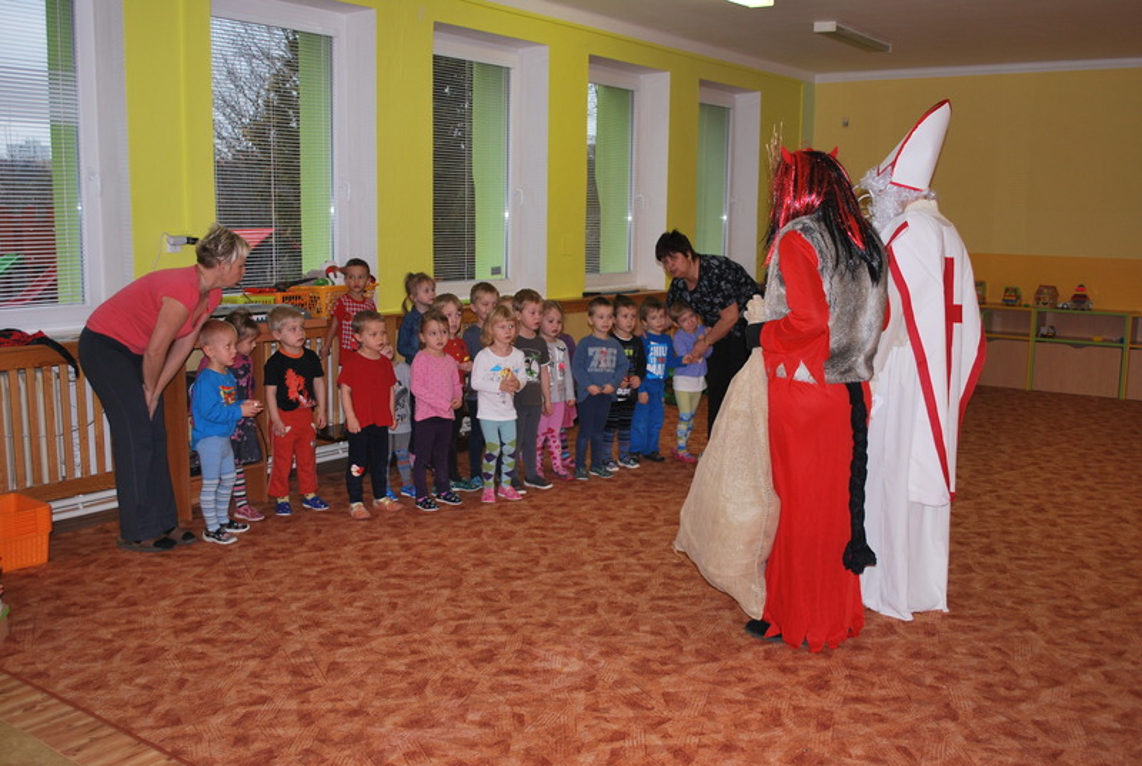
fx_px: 1049
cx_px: 571
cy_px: 383
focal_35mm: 33
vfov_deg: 40.1
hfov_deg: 57.1
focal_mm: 22
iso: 200
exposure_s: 1/60
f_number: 4
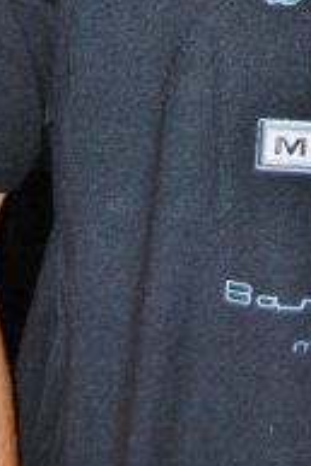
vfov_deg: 8.8
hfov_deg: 5.9
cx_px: 463
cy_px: -140
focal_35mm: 229
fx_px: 2962
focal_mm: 46
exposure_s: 1/60
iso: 200
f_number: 5.3
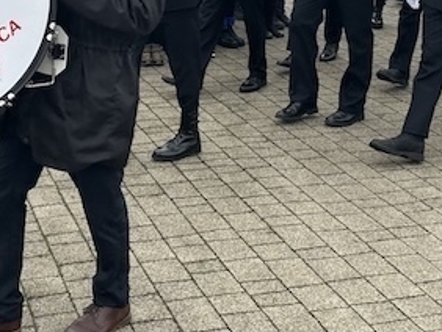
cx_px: 121
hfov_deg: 28.2
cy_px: 25
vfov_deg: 21.1
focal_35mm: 68
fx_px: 869
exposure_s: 1/351
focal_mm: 6.86
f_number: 1.78
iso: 80
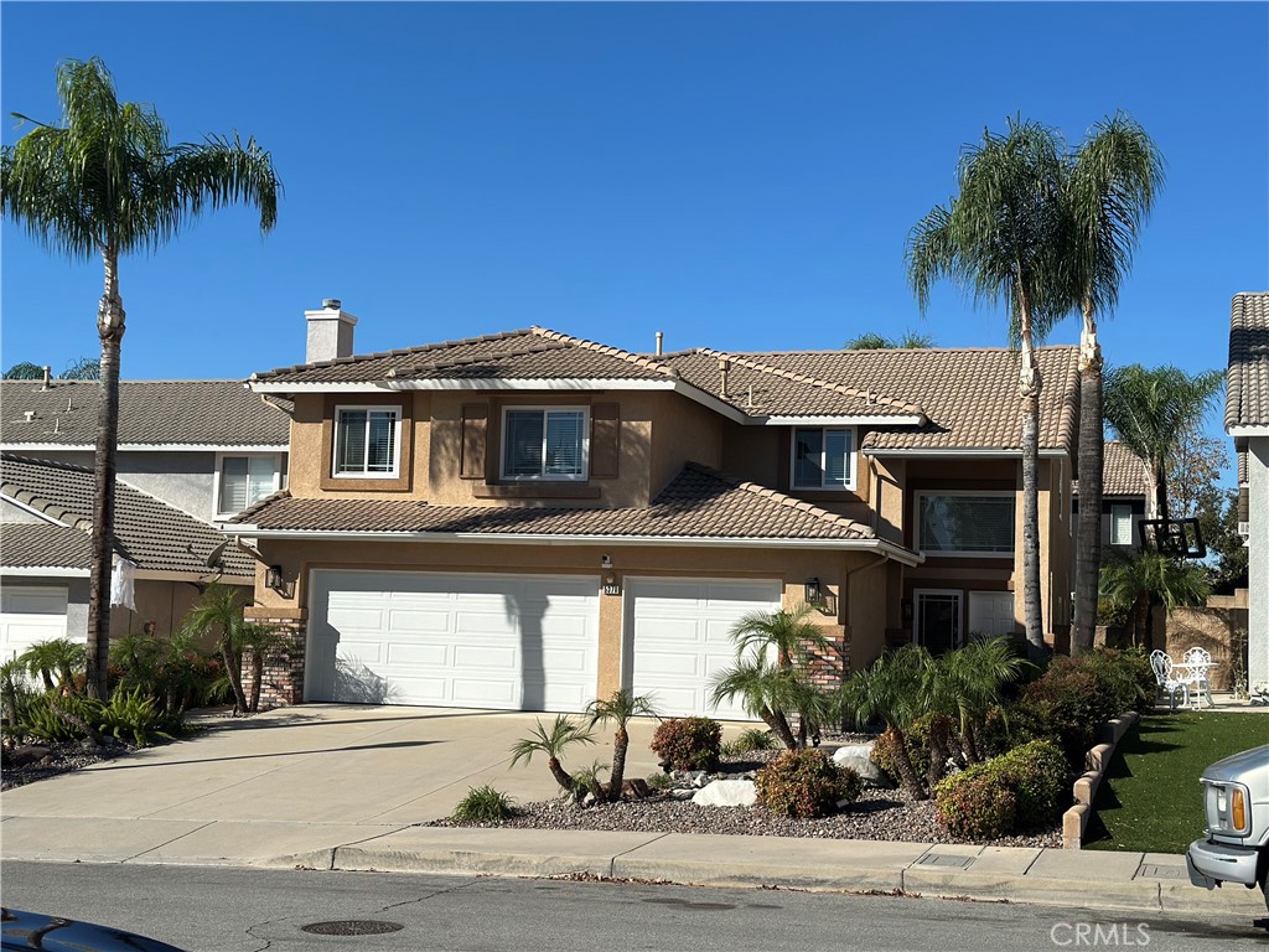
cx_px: 634
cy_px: 476
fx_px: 1760
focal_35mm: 48
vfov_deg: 30.3
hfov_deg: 39.7
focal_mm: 6.86
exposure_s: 1/8929
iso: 100
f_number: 1.78
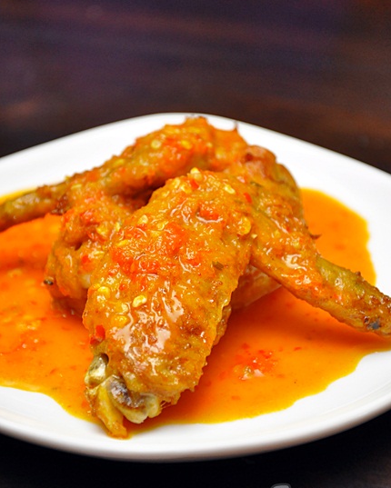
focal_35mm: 128
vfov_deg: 15.1
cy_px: 223
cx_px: 196
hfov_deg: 12.1
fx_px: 1844
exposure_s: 1/80
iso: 1000
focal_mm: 75
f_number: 5.3
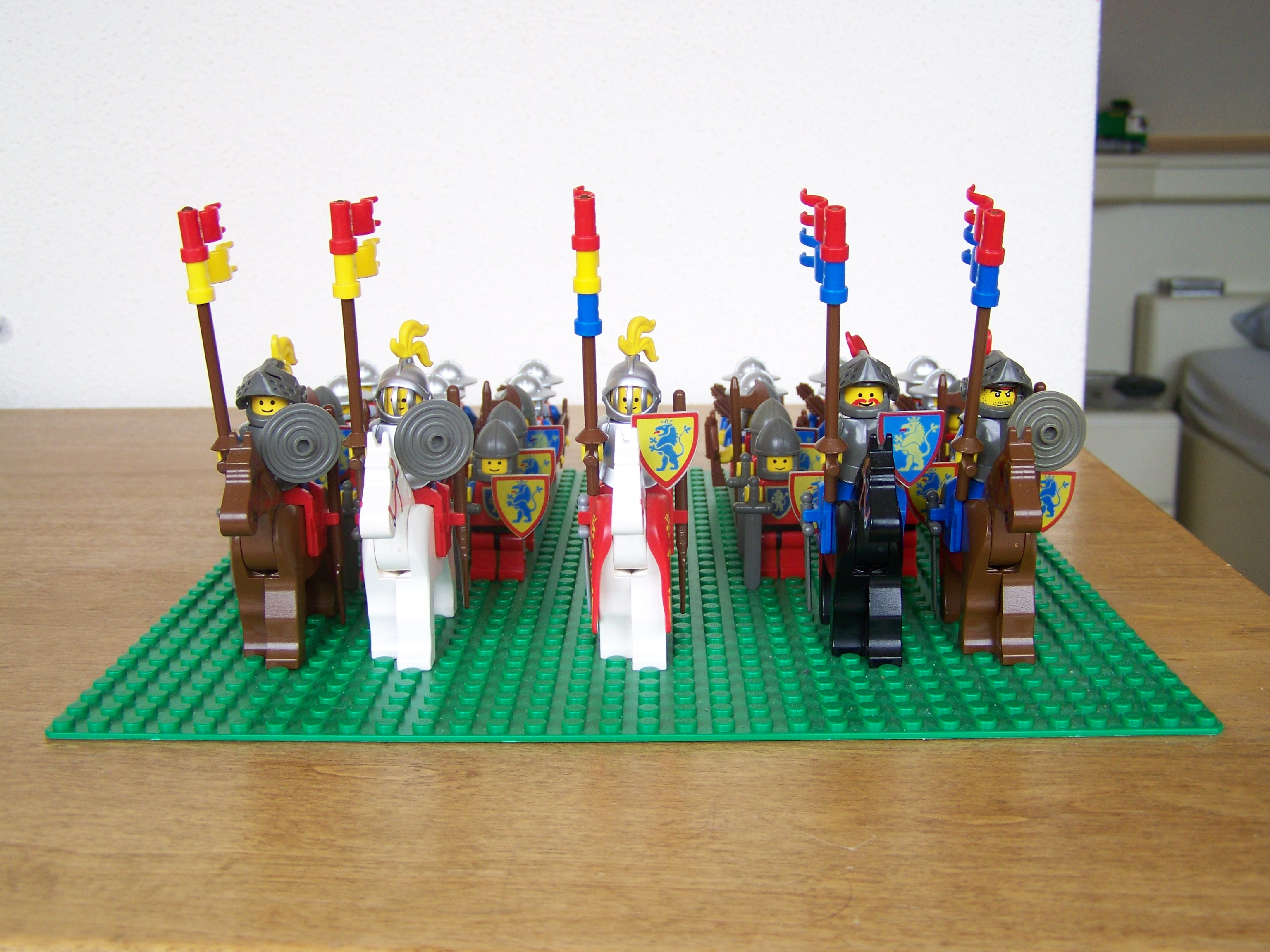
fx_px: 1394
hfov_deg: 49.0
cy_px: 476
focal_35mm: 38
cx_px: 635
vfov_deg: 37.7
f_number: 2.8
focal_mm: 6.3
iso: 64
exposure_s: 1/60
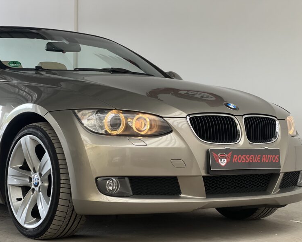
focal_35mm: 81
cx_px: 154
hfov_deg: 23.6
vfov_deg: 19.0
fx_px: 724
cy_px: 121
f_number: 2.8
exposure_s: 1/80
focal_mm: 9
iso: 250
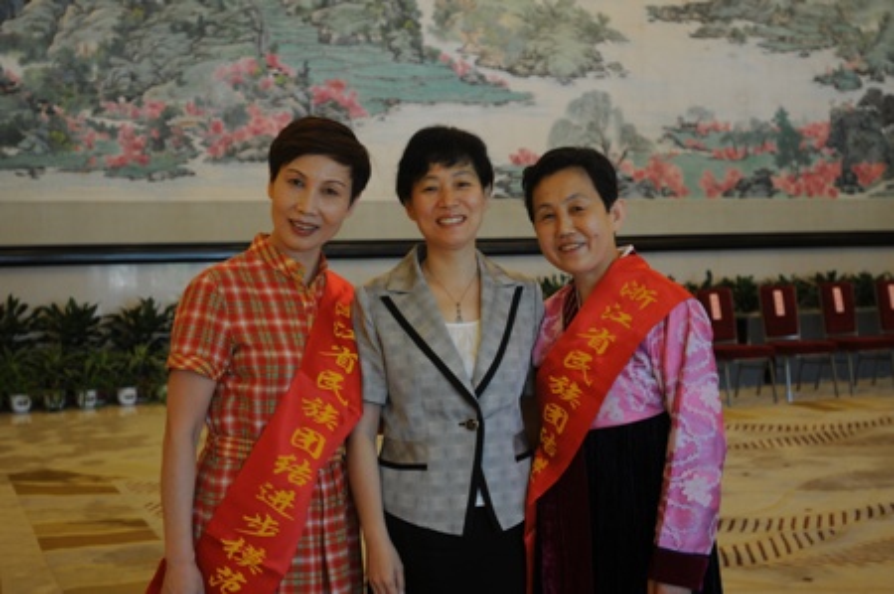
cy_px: 297
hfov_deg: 41.2
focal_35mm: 48
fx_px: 1191
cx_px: 447
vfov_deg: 28.0
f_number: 2.8
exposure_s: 1/50
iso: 250
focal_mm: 32
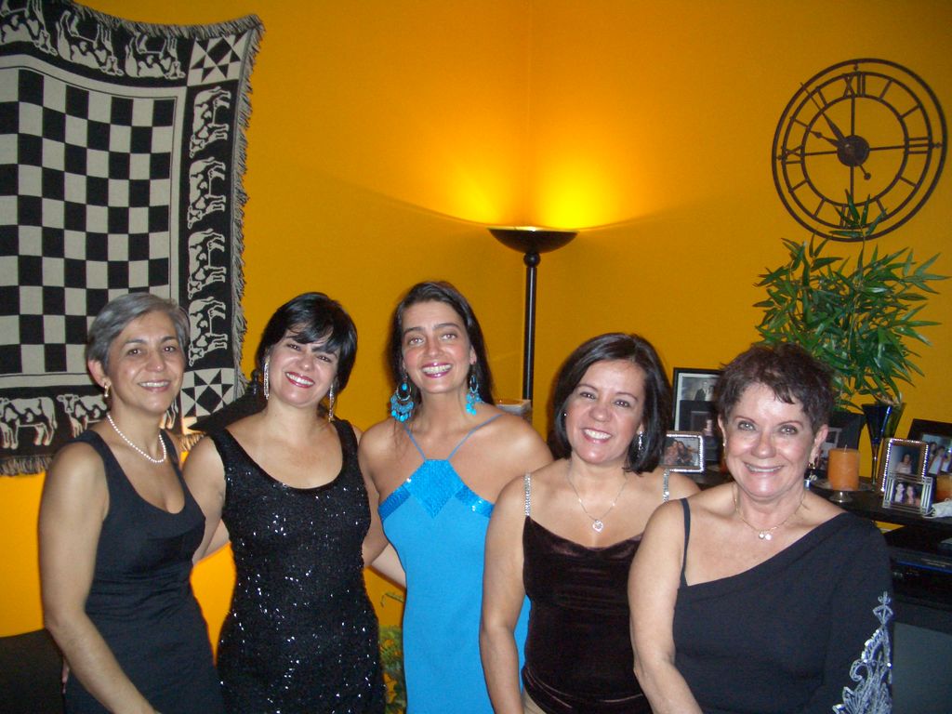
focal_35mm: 35
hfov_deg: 52.6
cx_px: 476
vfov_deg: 40.7
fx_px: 963
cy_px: 357
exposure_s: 1/60
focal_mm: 5.8
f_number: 2.6
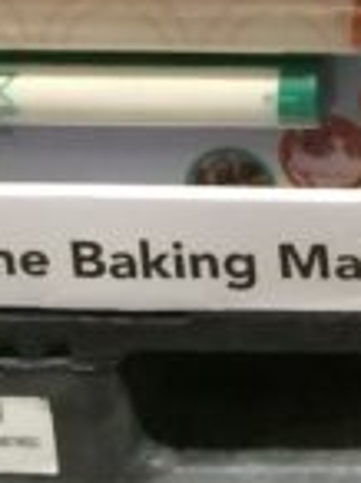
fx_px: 2845
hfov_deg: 6.8
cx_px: 941
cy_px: -1016
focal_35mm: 204
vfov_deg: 8.1
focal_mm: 4.15
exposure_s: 1/33
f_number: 2.2
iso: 125
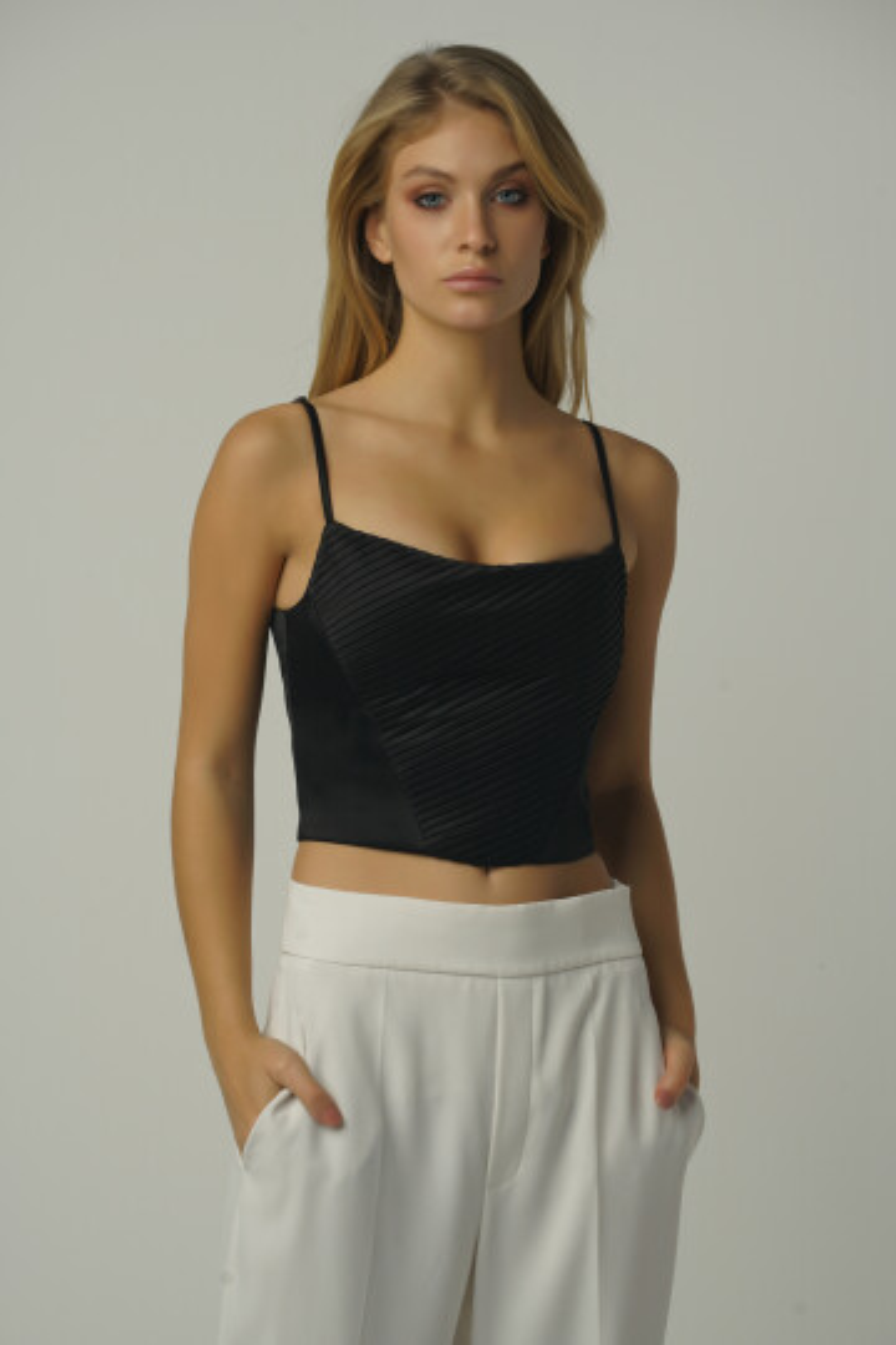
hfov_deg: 8.4
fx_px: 6122
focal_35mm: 164
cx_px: 448
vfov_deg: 12.5
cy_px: 672
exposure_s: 1/125
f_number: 9
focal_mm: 164
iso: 100
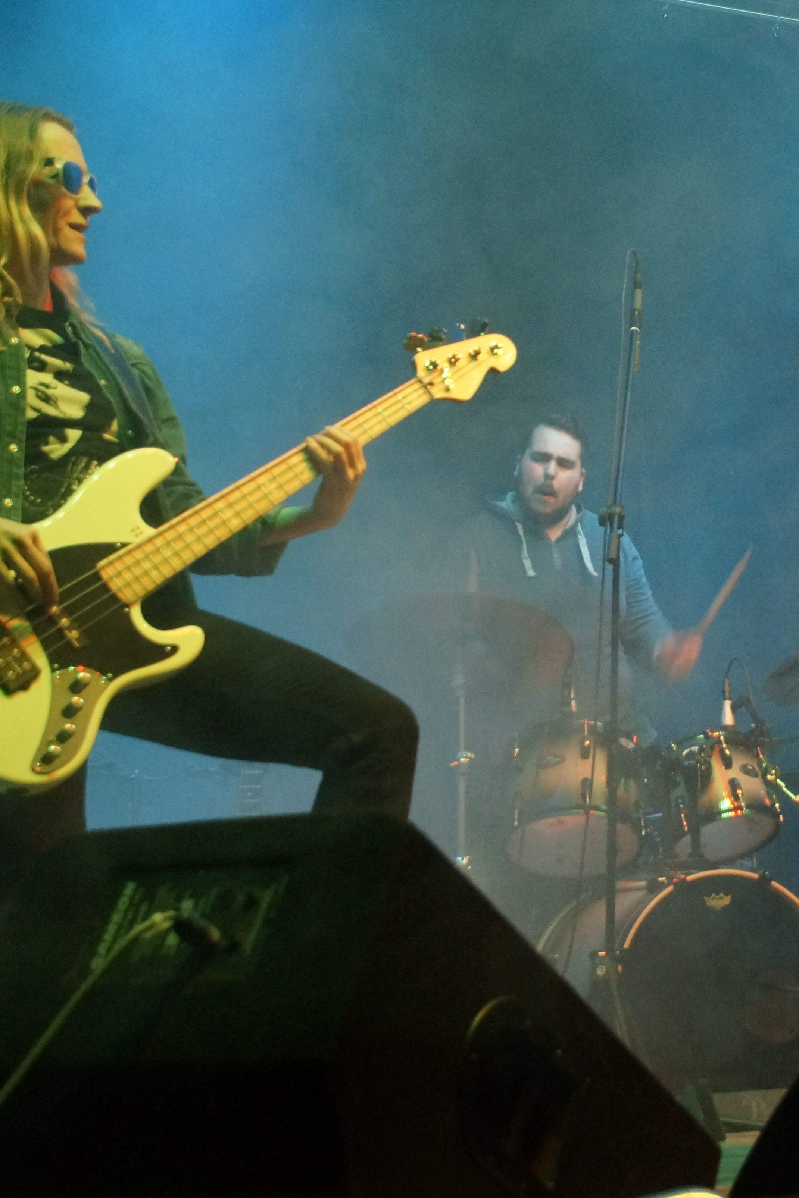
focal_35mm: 55
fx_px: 1831
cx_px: 758
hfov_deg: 23.8
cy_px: 603
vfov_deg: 36.2
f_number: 4
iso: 2000
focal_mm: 24
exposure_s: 1/60
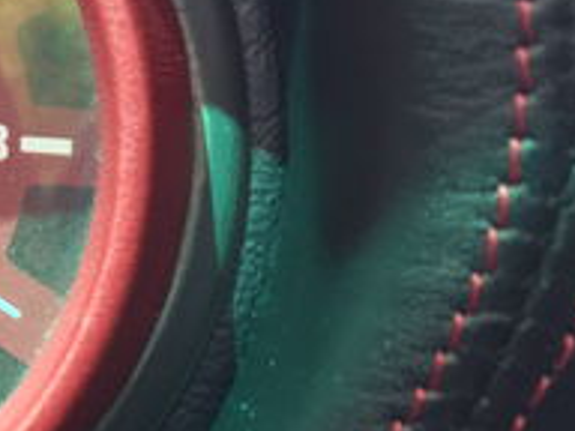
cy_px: 30
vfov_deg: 12.7
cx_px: -413
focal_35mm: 116
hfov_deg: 15.0
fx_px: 1927
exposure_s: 1/100
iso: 32
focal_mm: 4.15
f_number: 2.2
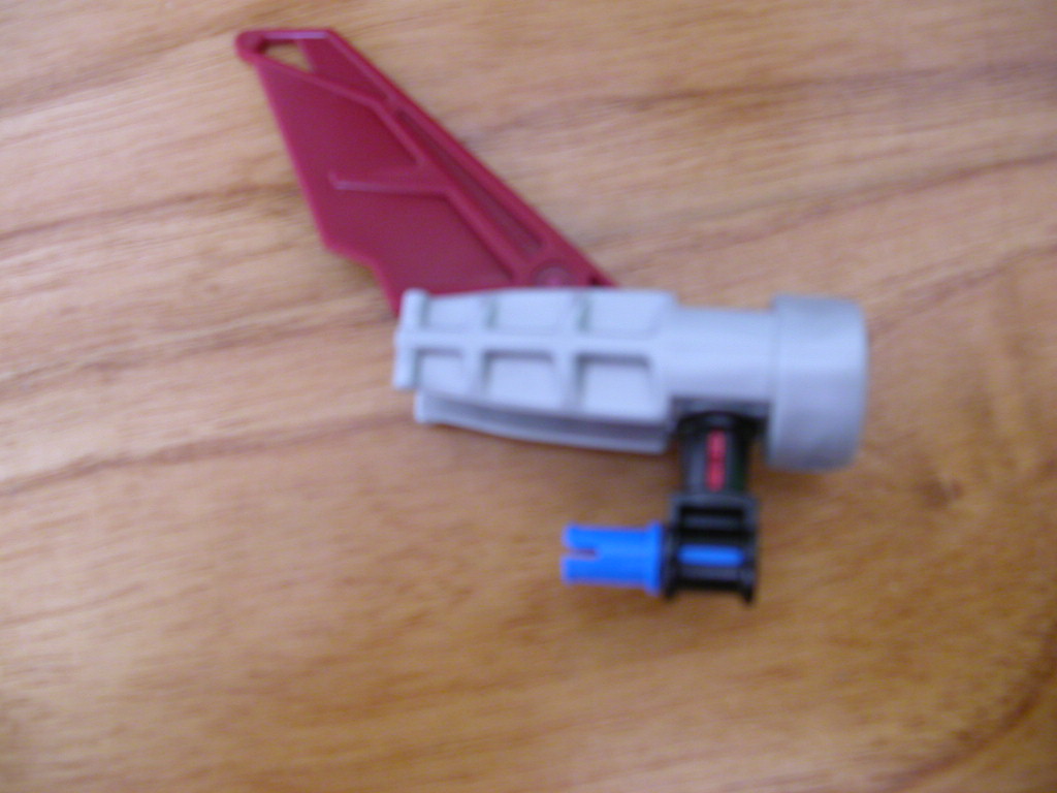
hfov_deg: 50.1
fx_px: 1130
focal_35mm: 37
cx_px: 528
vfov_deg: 38.7
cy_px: 396
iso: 100
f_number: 2.7
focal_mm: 5.6
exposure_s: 1/16.7
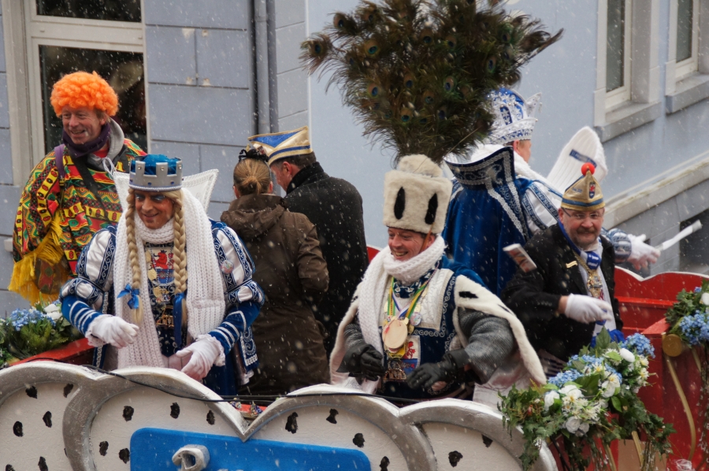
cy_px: 236
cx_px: 354
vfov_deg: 10.1
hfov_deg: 15.2
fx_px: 2656
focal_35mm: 135
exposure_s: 1/160
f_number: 5.6
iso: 1000
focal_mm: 90
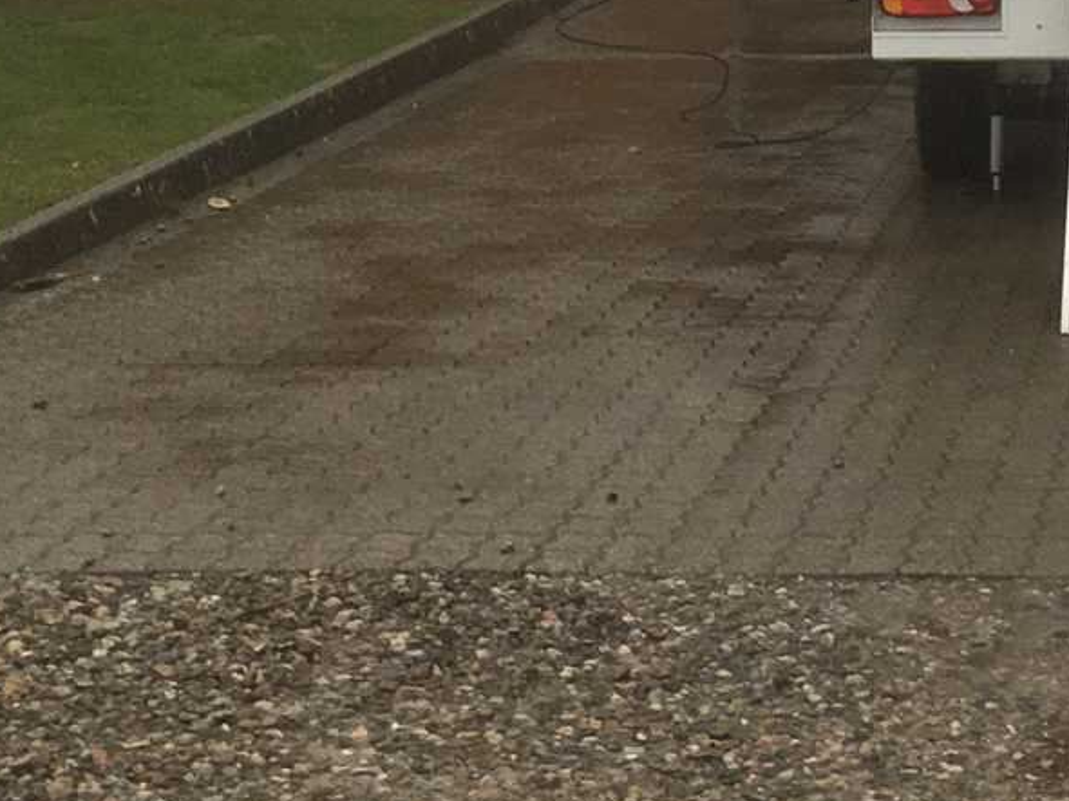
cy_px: -382
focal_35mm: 99
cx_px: 1192
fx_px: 3057
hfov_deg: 19.0
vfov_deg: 14.0
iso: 40
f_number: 2.2
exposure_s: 1/100
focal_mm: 4.15
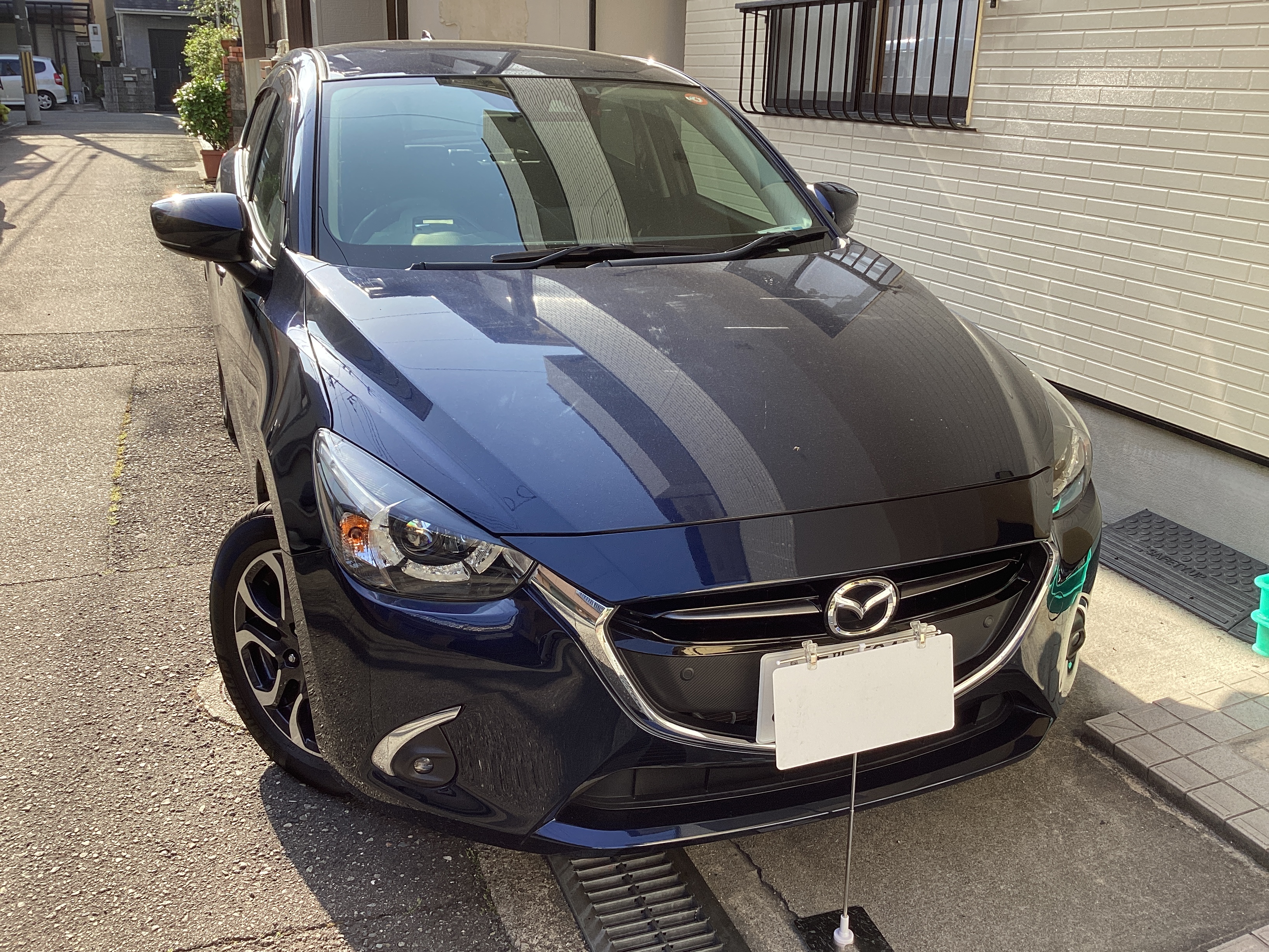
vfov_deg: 45.4
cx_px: 634
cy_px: 476
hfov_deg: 58.4
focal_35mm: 31
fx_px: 1136
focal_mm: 3.3
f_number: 2.4
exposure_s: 1/235
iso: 25
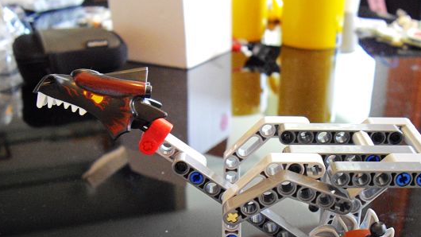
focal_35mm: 50
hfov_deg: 41.3
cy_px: 175
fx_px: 558
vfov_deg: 23.7
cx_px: 234
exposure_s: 1/30
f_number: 2.8
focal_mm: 7.9
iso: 400
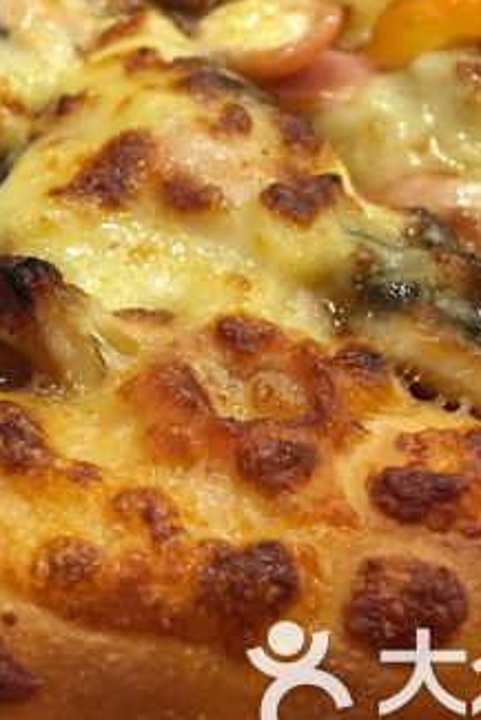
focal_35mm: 65
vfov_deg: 30.6
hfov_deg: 20.4
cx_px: 27
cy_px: 207
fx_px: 1301
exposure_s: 1/17
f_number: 2.2
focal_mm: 4.15
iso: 80
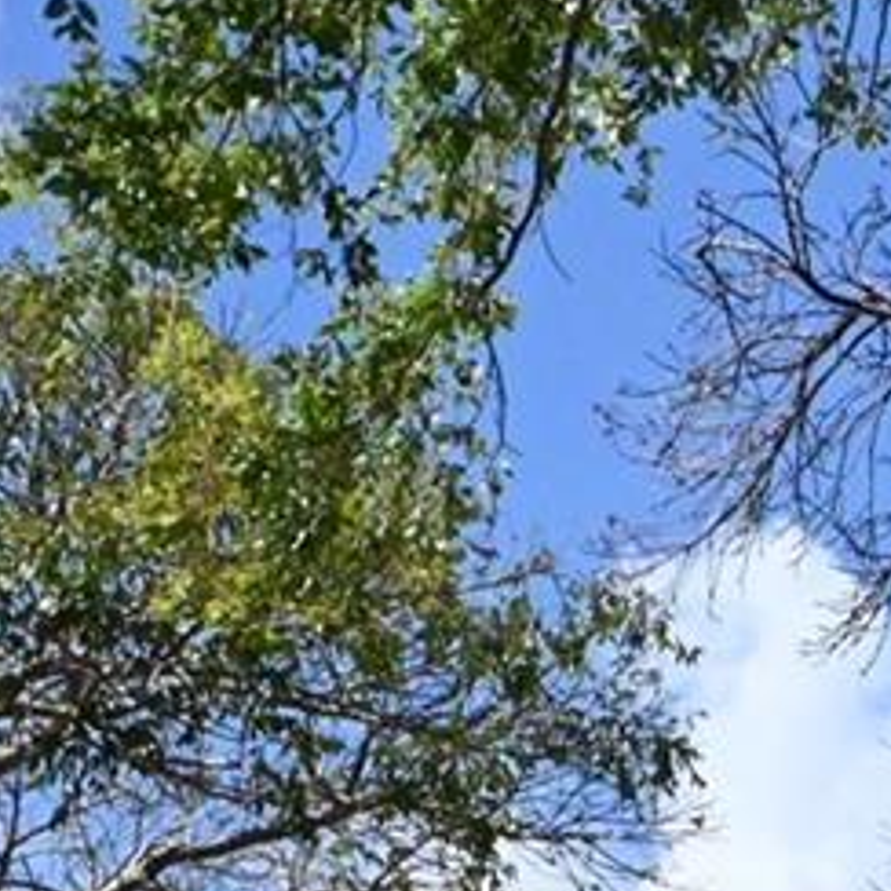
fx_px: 5119
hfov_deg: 9.8
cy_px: 1610
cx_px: 1139
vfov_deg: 9.5
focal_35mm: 176
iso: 4000
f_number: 22
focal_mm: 21
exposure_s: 1/2000
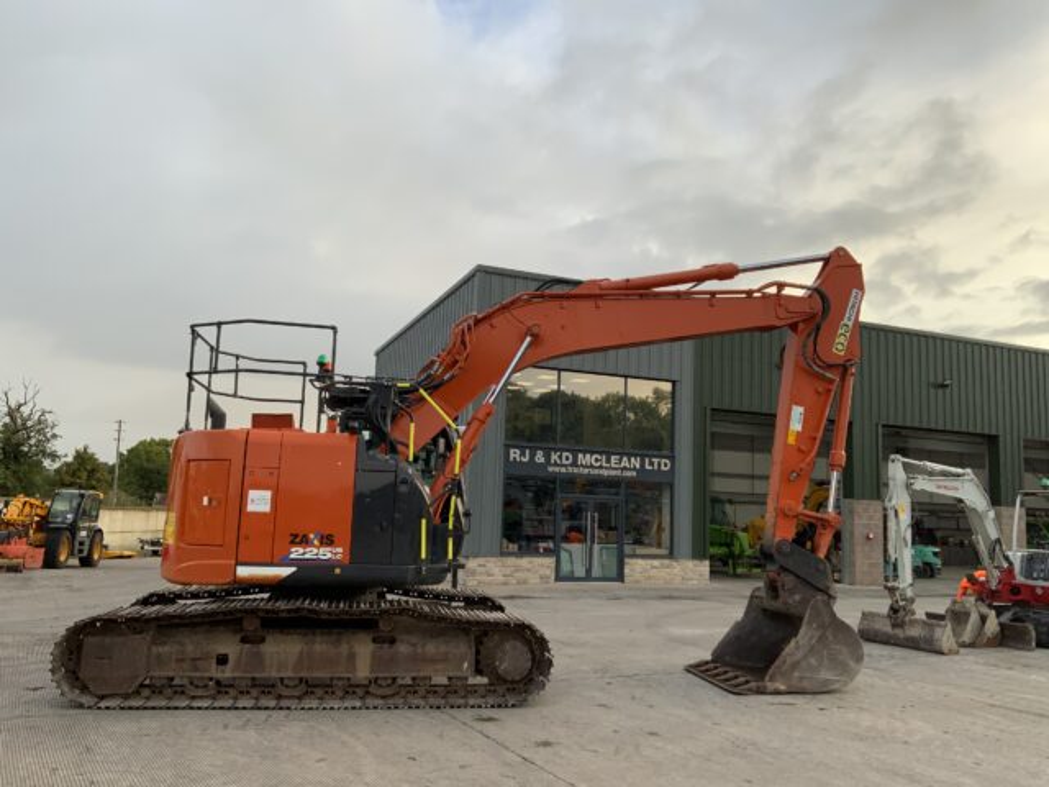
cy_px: 394
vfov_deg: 48.2
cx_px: 524
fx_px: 879
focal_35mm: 29
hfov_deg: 61.7
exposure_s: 1/327
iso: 16
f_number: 1.8
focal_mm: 3
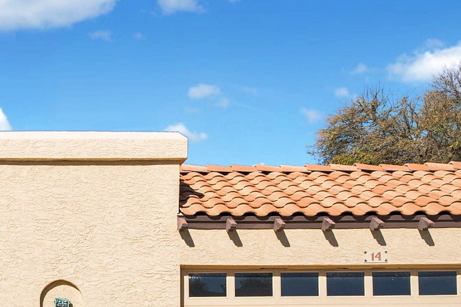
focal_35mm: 62
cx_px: 27
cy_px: 304
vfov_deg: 21.2
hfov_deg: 30.6
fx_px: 794
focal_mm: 21
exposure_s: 1/200
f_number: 9
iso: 125
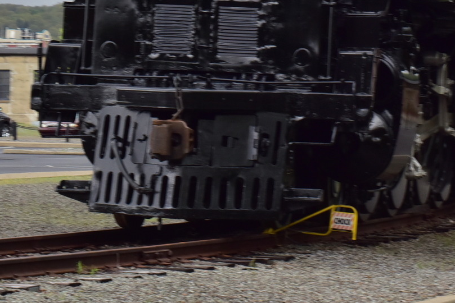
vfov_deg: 6.5
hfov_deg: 9.8
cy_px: -24
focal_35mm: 210
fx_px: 2655
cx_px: 315
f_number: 20
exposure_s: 1/100
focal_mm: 85
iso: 560
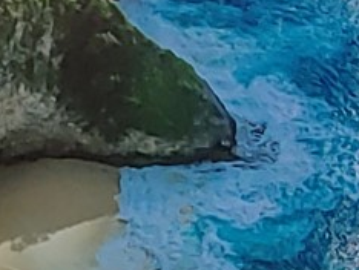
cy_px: 408
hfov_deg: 6.6
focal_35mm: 301
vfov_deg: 4.9
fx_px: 3125
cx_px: 193
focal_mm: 4.36
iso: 50
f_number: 1.8
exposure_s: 1/187
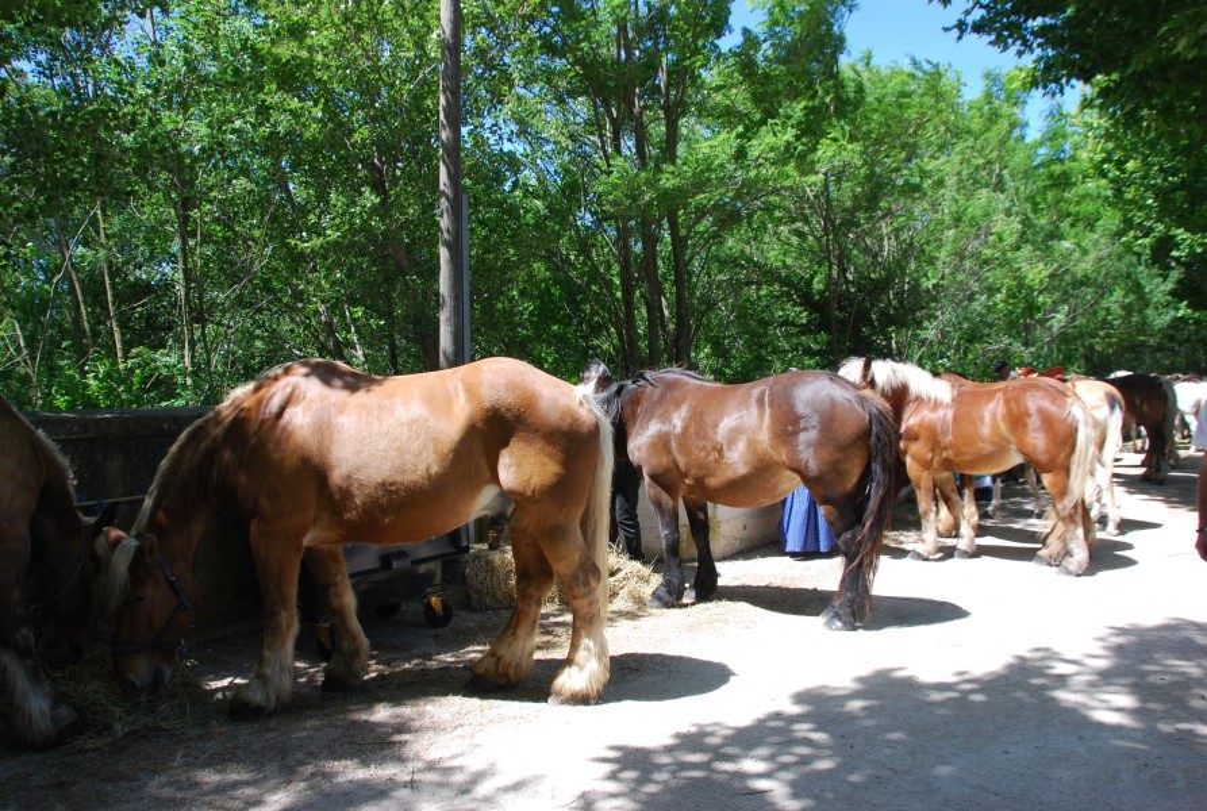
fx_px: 907
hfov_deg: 67.3
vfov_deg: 48.2
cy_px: 406
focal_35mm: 27
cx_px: 604
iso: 400
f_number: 9
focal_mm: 18
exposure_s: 1/320
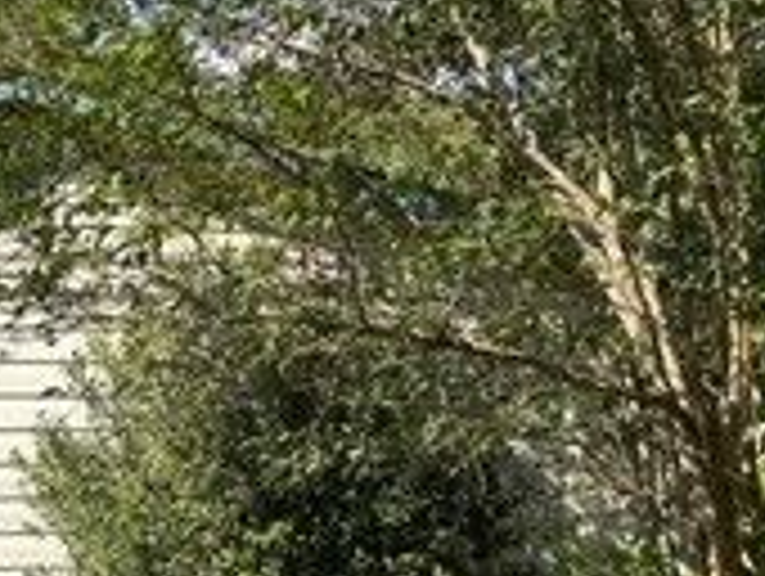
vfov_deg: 23.8
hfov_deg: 30.2
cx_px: 72
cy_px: 432
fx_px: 1350
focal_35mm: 61
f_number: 1.5
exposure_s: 1/1808
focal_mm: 5.7
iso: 50
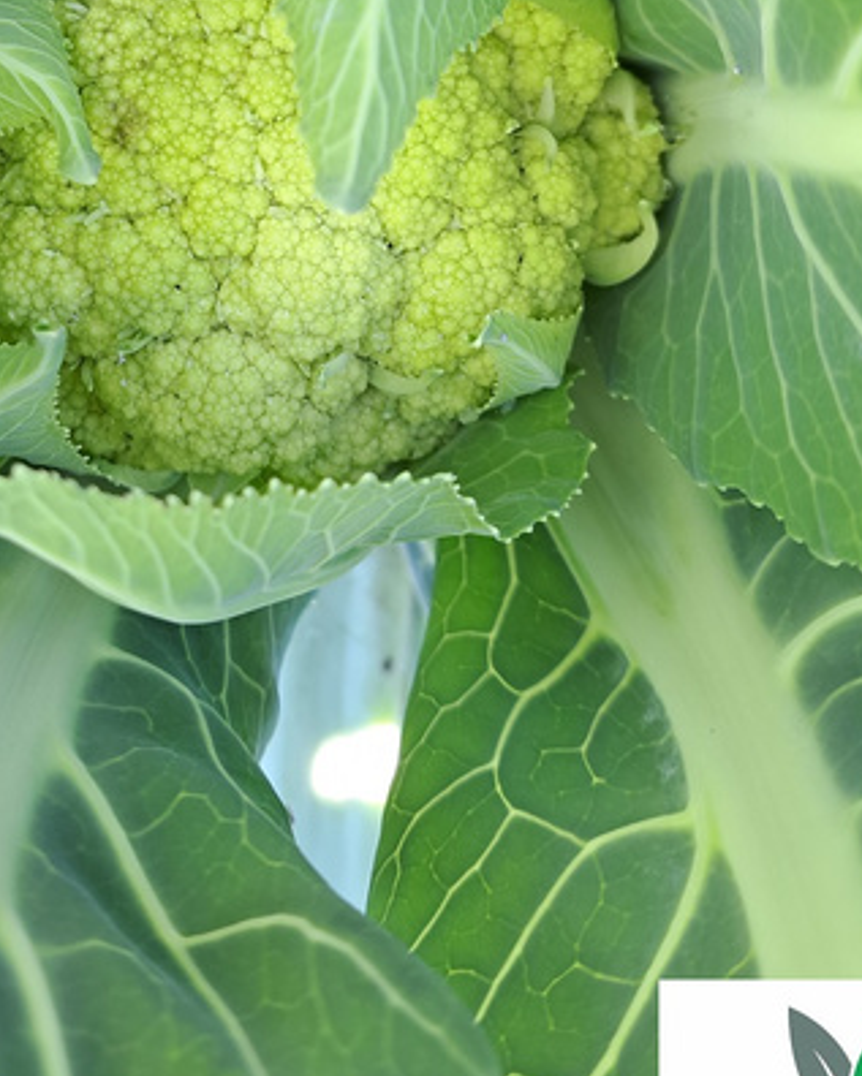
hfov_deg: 33.3
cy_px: 236
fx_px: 1434
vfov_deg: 39.7
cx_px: 329
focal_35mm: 45
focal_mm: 5.23
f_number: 1.8
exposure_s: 1/50
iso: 64
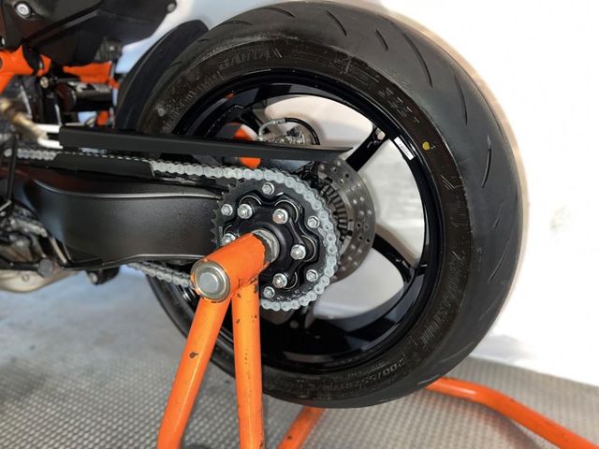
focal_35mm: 26
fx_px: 450
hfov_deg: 67.3
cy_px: 224
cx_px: 300
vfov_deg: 53.1
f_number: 1.5
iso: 50
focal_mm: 5.7
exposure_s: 1/11
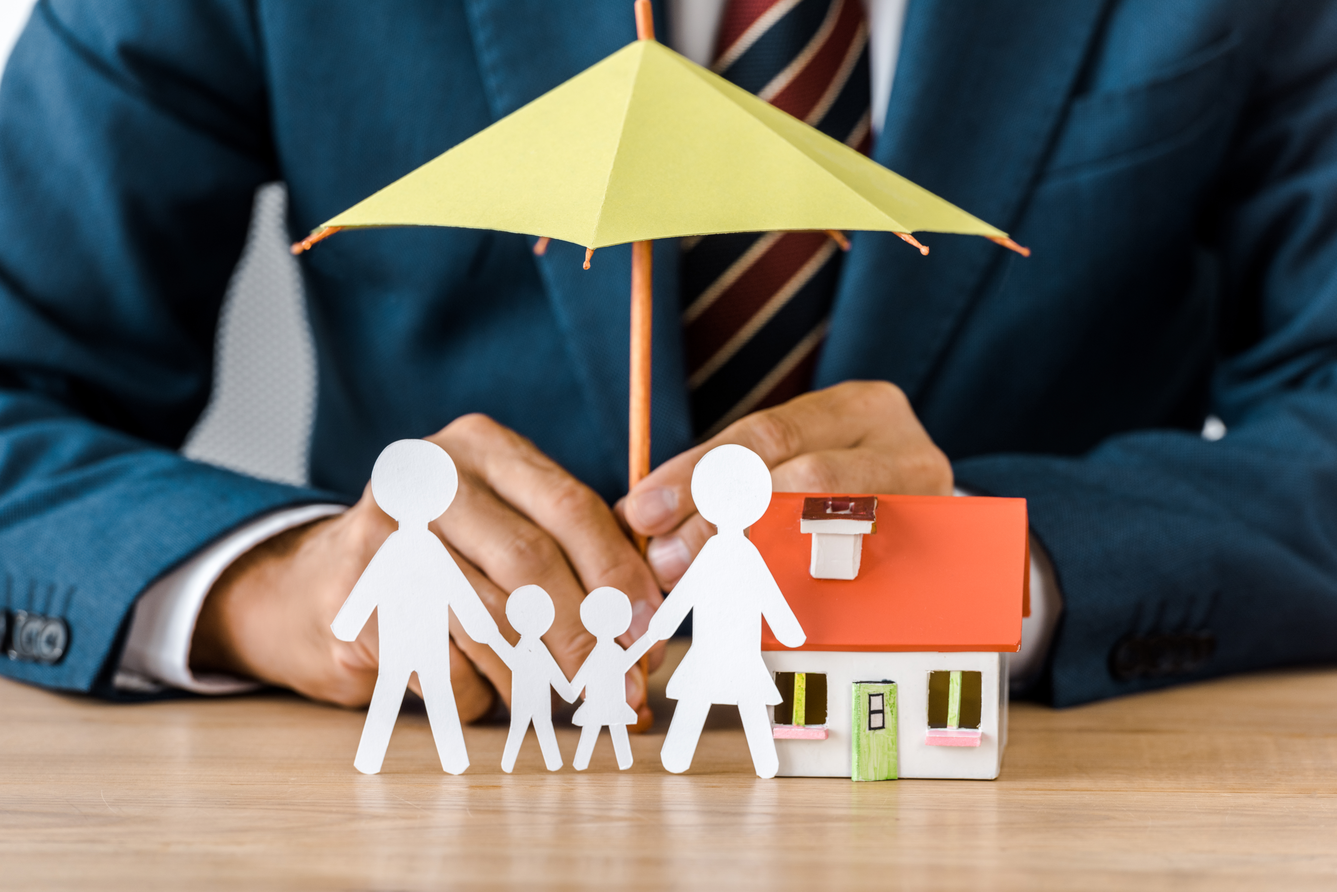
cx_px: 668
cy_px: 446
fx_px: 7430
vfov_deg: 6.9
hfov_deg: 10.3
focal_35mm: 200
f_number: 6.3
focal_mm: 200
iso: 125
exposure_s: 1/200
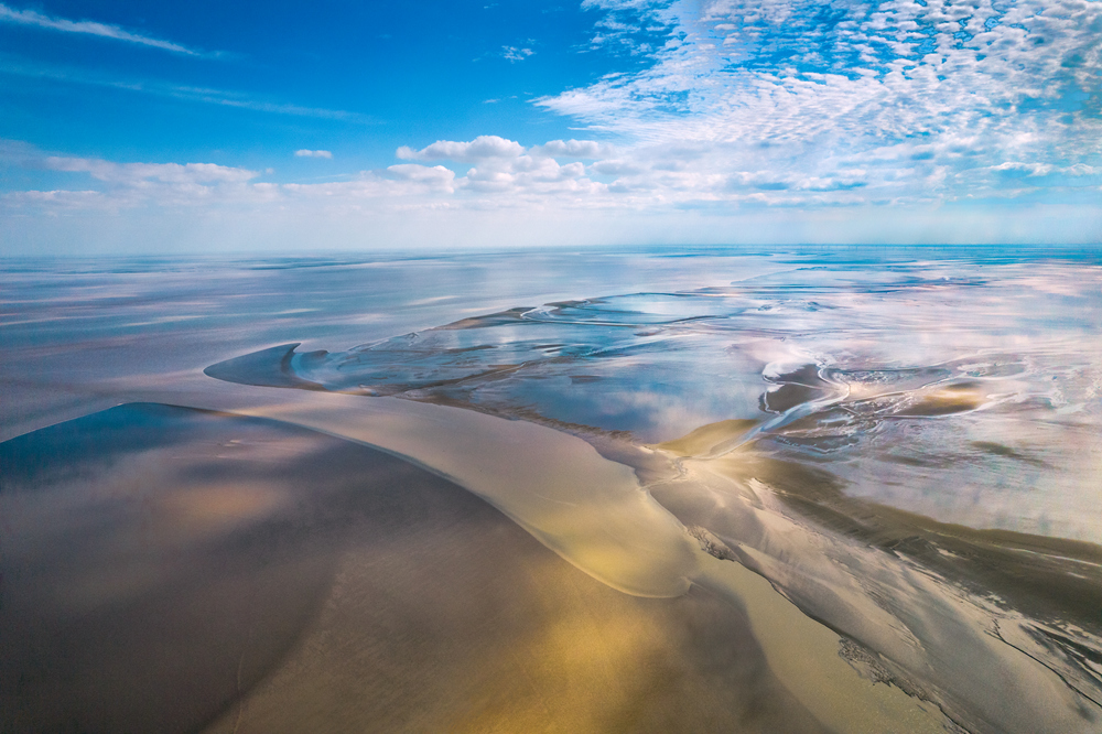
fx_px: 673
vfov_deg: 57.2
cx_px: 551
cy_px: 367
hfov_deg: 78.6
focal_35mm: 22
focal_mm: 8.38
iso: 110
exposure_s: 1/8000
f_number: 2.8
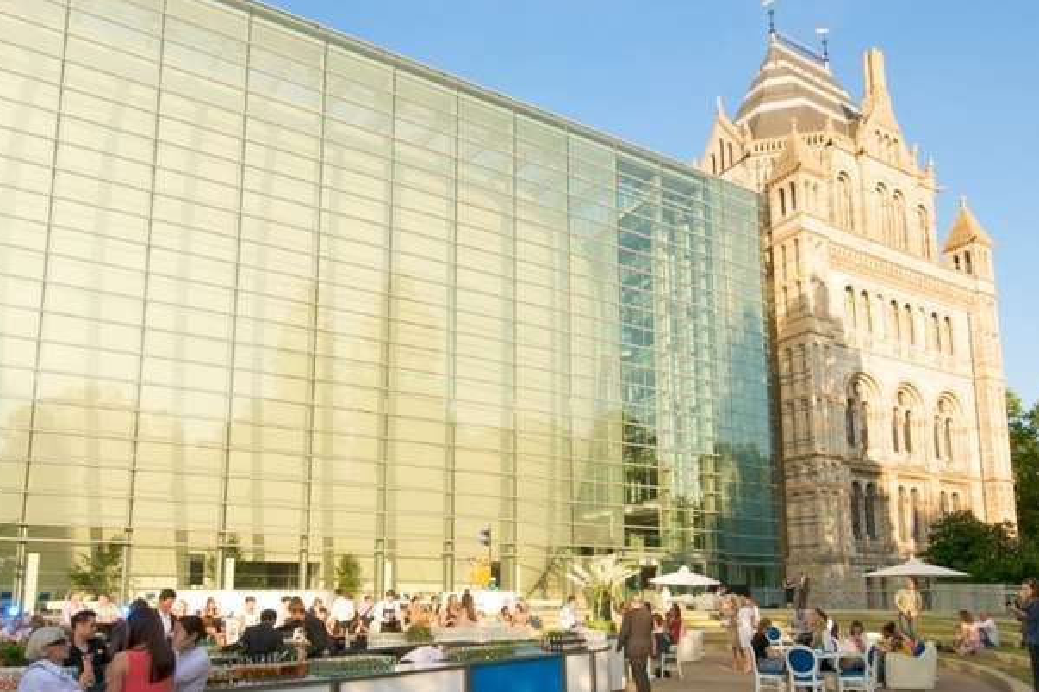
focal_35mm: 22
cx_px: 530
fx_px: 635
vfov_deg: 56.4
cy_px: 439
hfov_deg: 78.6
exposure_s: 1/320
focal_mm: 10
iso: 320
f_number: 9
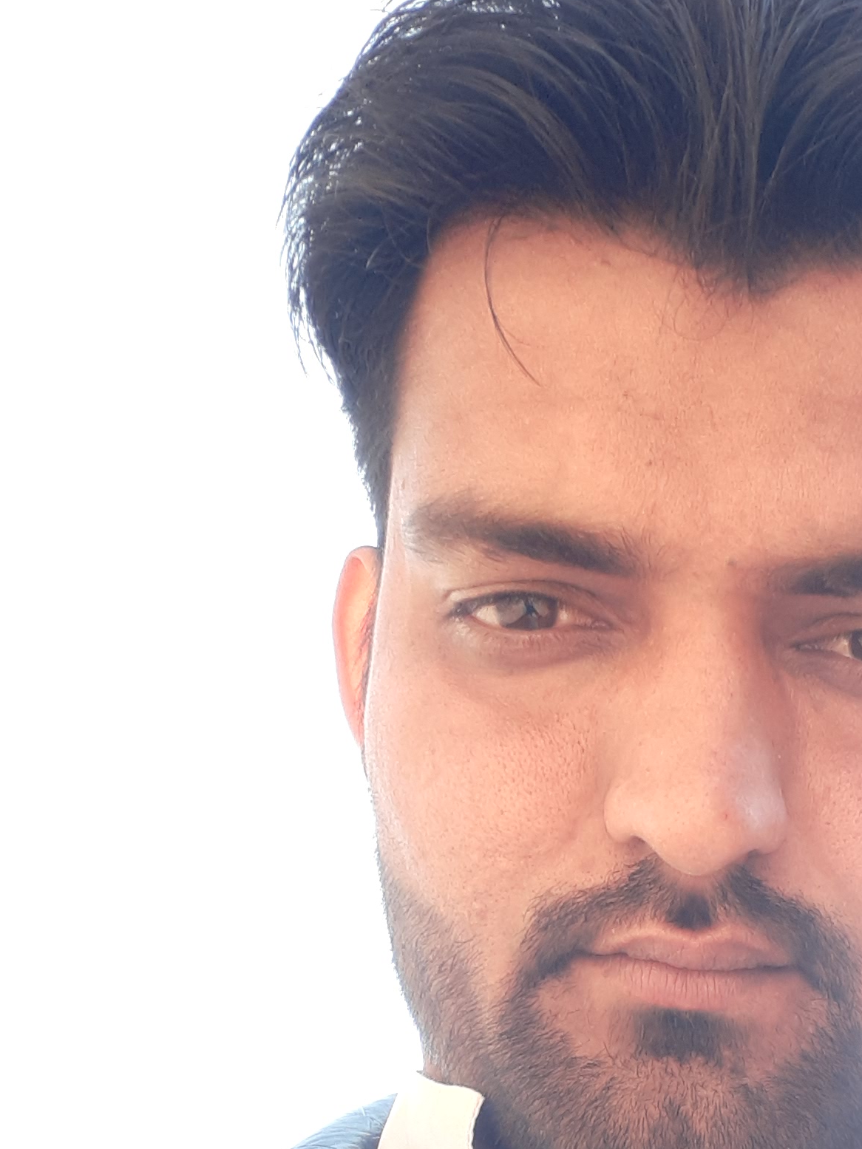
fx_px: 1727
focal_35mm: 52
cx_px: 690
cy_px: 910
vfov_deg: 35.7
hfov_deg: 27.5
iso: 40
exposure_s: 1/163
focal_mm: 2.61
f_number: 2
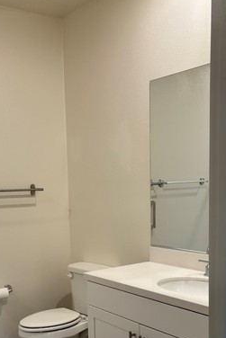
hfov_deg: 29.1
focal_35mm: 46
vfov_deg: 42.0
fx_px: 433
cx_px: 82
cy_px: 234
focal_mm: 5.96
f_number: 1.6
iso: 80
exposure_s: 1/60
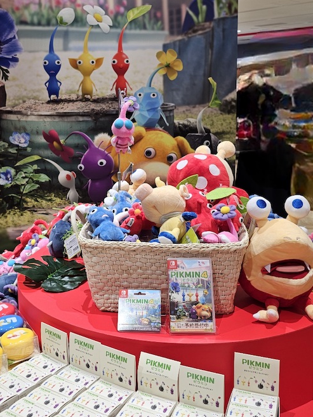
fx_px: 506
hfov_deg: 34.2
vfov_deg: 44.6
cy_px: 175
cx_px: 119
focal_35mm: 42
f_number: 1.7
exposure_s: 1/100
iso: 80
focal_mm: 6.3
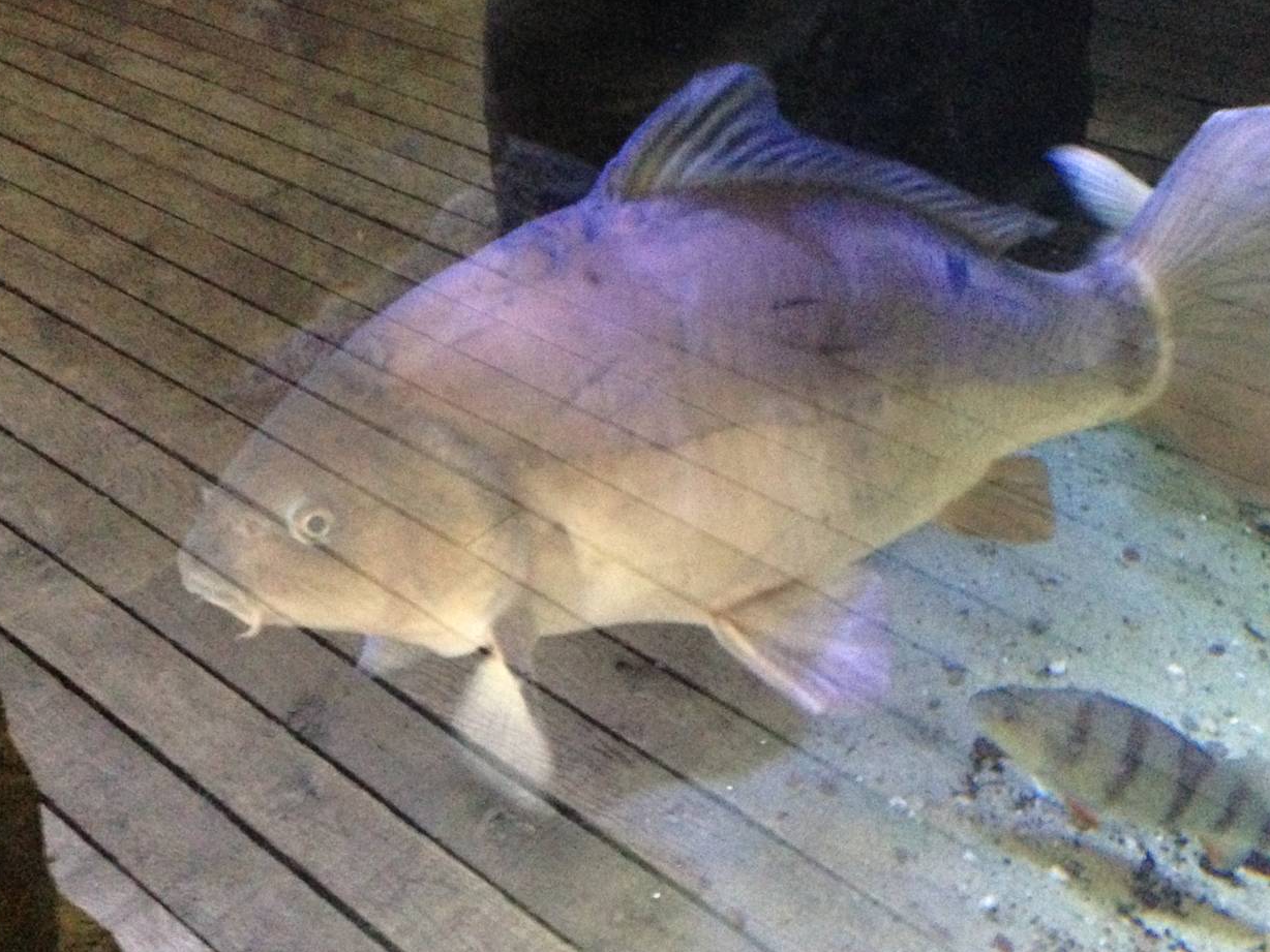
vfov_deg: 33.6
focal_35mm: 43
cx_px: 733
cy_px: 434
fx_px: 1578
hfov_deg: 43.7
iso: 800
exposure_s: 1/15
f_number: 2.4
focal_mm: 4.12
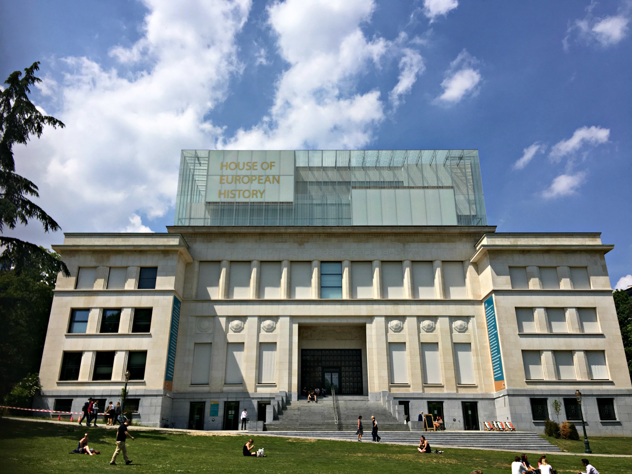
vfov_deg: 48.2
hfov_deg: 61.7
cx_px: 316
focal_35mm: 29
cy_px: 237
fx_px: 529
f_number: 2.2
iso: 25
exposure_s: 1/2849
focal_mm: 4.15
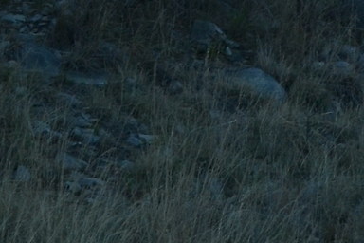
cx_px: 1107
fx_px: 6642
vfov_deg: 2.1
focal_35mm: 657
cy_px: -235
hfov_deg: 3.1
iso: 200
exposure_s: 1/60
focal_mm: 70
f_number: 7.1
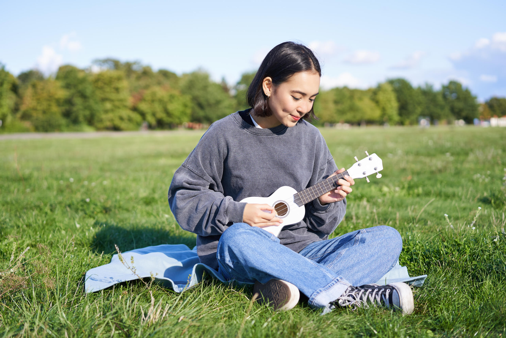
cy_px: 169
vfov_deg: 24.6
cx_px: 253
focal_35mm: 55
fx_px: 773
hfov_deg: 36.2
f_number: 2.5
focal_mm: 55
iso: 100
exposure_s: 1/2000
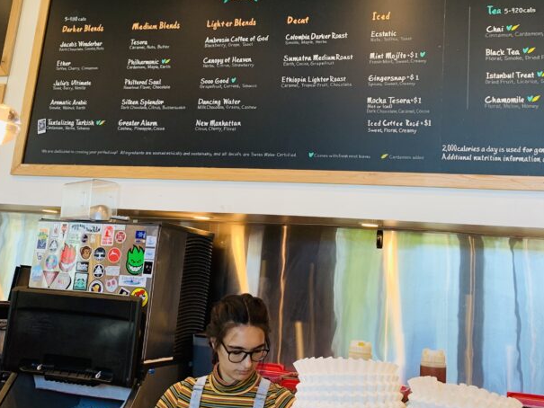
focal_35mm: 44
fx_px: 692
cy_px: 111
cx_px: 320
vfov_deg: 32.4
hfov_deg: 42.8
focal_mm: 4.25
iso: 100
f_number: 1.8
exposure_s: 1/60
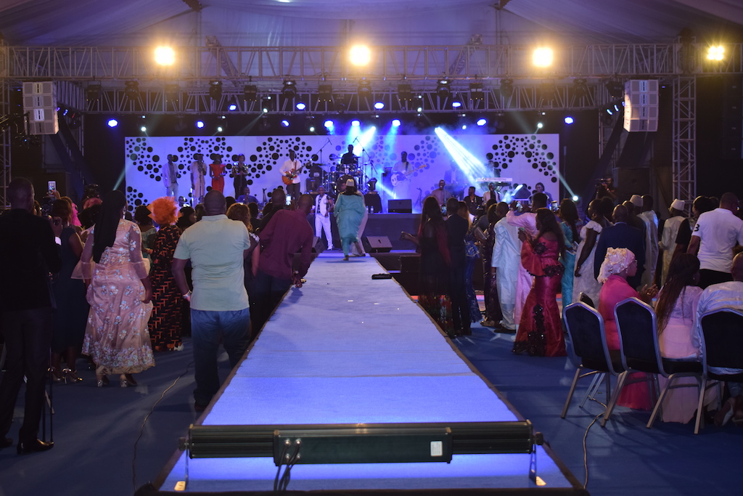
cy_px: 248
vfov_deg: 23.8
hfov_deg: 35.0
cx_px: 372
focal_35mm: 57
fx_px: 1177
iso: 400
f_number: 5.6
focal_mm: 38
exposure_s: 1/60
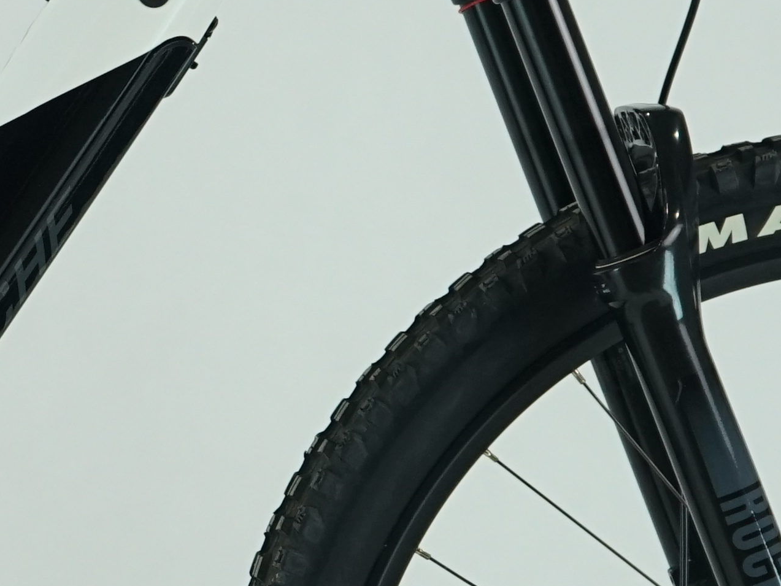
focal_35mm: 222
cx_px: -261
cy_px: 290
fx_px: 5009
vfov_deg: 6.7
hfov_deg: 8.8
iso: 800
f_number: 5
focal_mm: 49
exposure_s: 1/200
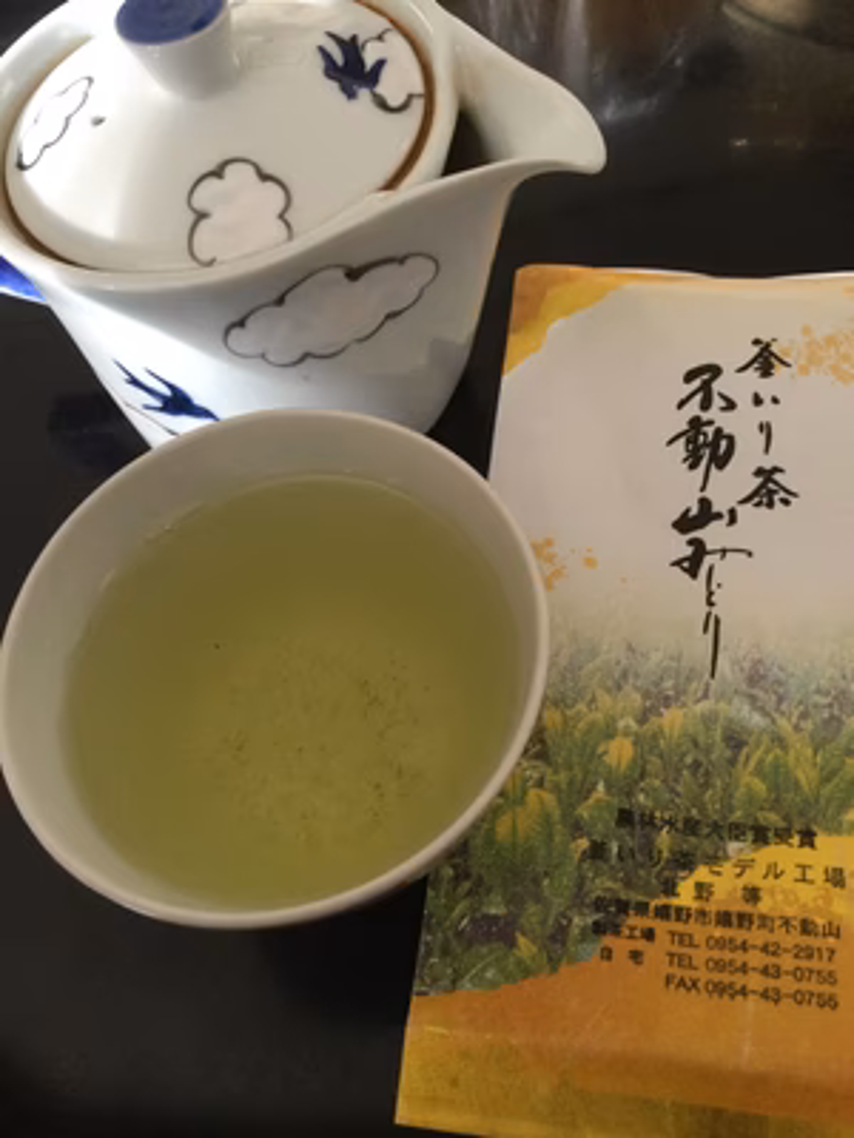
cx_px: 427
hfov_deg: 45.4
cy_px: 569
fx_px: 1020
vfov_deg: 58.4
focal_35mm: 31
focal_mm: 3.3
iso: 125
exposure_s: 1/30
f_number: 2.4
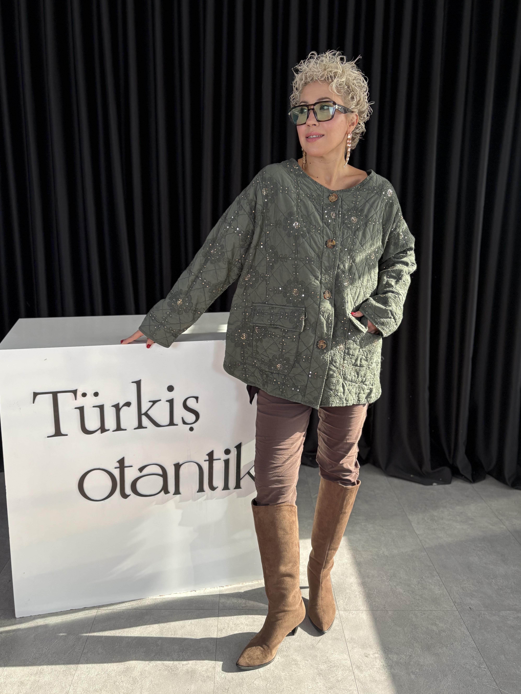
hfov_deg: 49.7
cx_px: 251
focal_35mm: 28
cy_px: 325
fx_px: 562
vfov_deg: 63.4
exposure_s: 1/109
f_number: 1.6
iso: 125
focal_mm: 5.96
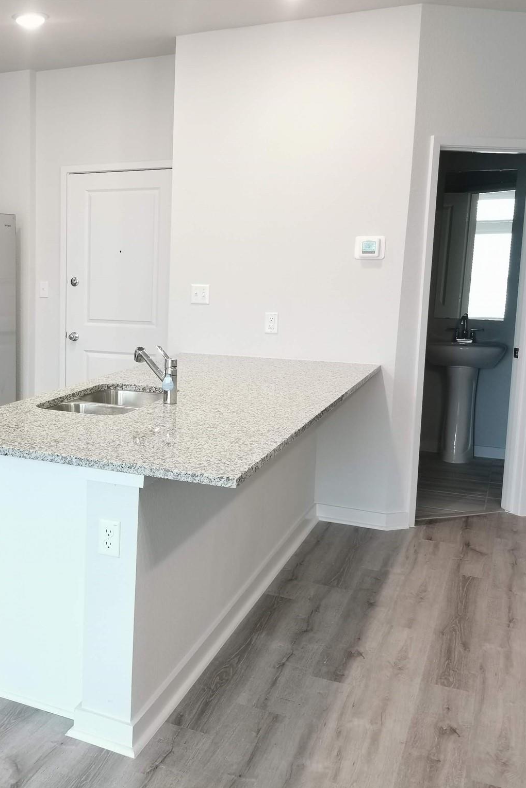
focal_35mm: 39
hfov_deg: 31.9
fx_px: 854
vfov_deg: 49.5
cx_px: 13
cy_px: 394
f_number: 1.6
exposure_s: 1/60
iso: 125
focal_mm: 5.56
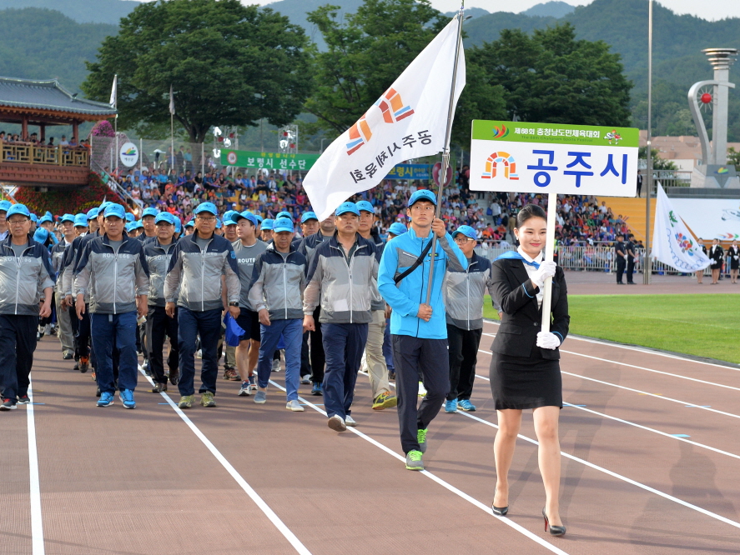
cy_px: 276
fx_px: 1133
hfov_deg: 36.1
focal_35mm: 53
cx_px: 315
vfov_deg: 27.5
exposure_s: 1/160
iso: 1250
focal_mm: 48
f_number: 4
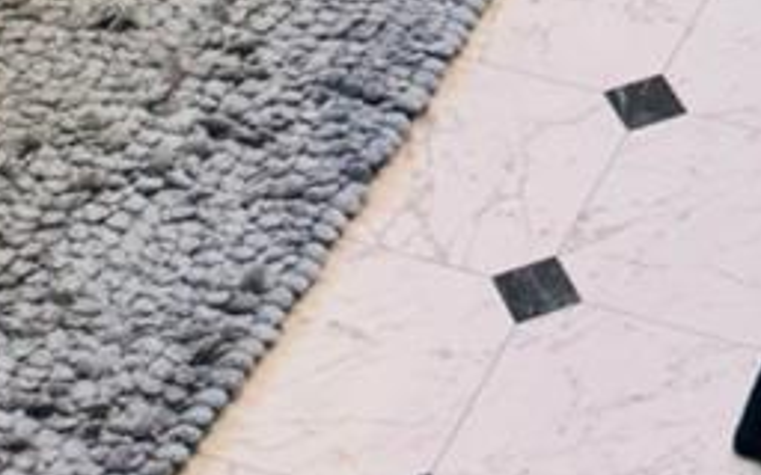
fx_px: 3090
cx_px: 870
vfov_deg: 6.9
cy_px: -1406
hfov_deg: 13.7
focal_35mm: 149
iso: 125
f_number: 1.78
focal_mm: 6.76
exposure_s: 1/120
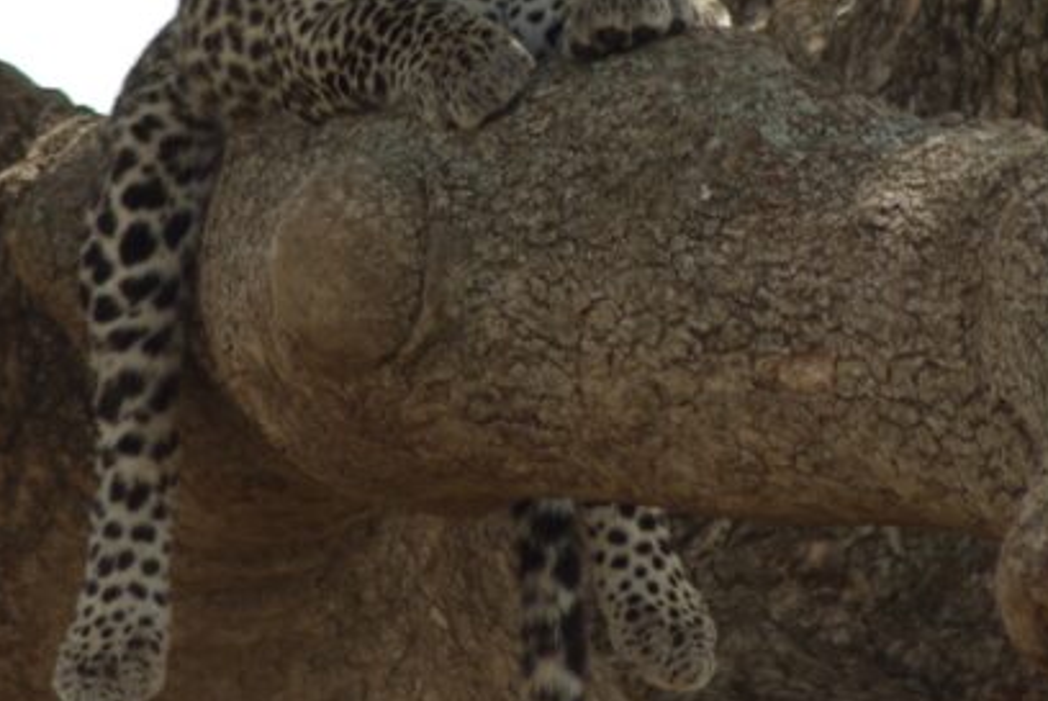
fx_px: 32901
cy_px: 91
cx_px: 509
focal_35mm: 1129
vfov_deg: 1.2
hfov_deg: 1.8
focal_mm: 300
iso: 100
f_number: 5.6
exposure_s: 1/250
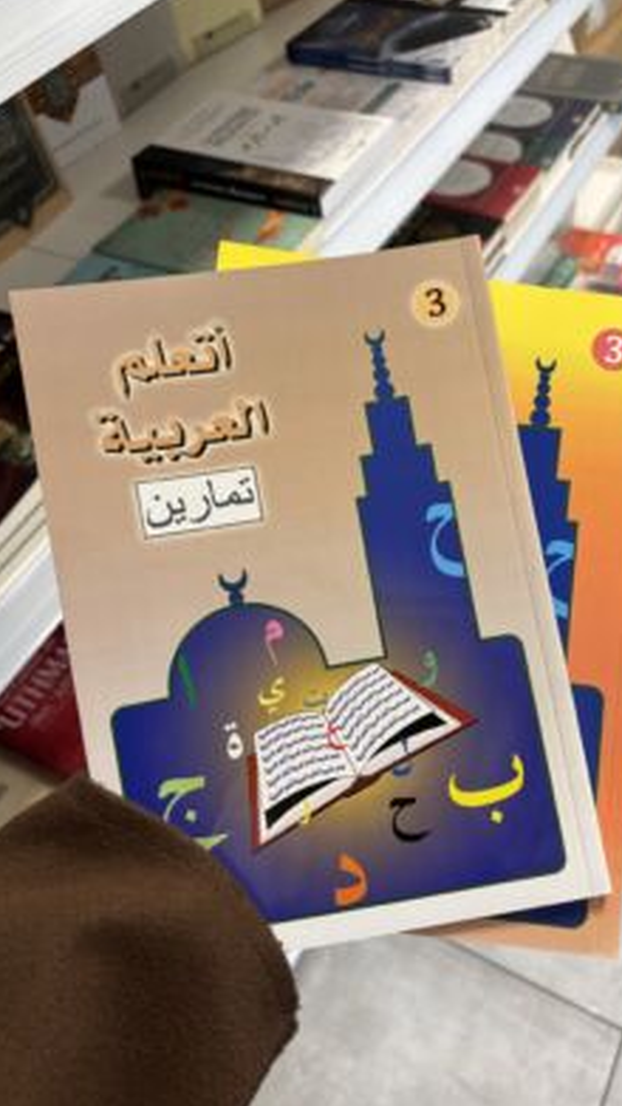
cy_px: 552
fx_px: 850
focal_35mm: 29
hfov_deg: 40.1
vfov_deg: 66.1
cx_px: 365
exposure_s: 1/50
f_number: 1.6
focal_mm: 5.96
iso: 64
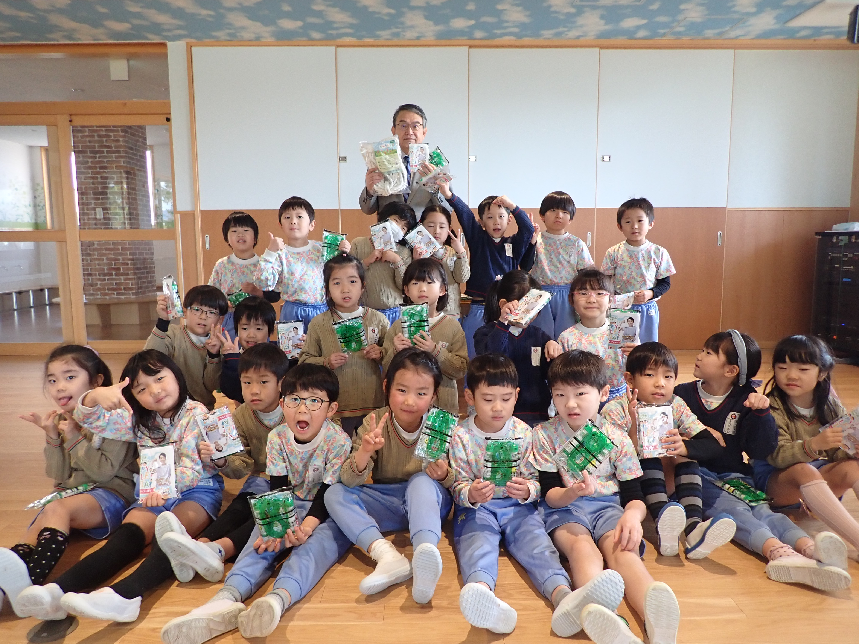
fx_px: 620
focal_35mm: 25
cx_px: 430
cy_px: 322
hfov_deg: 69.4
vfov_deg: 54.9
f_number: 2
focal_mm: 4.5
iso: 200
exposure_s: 1/125
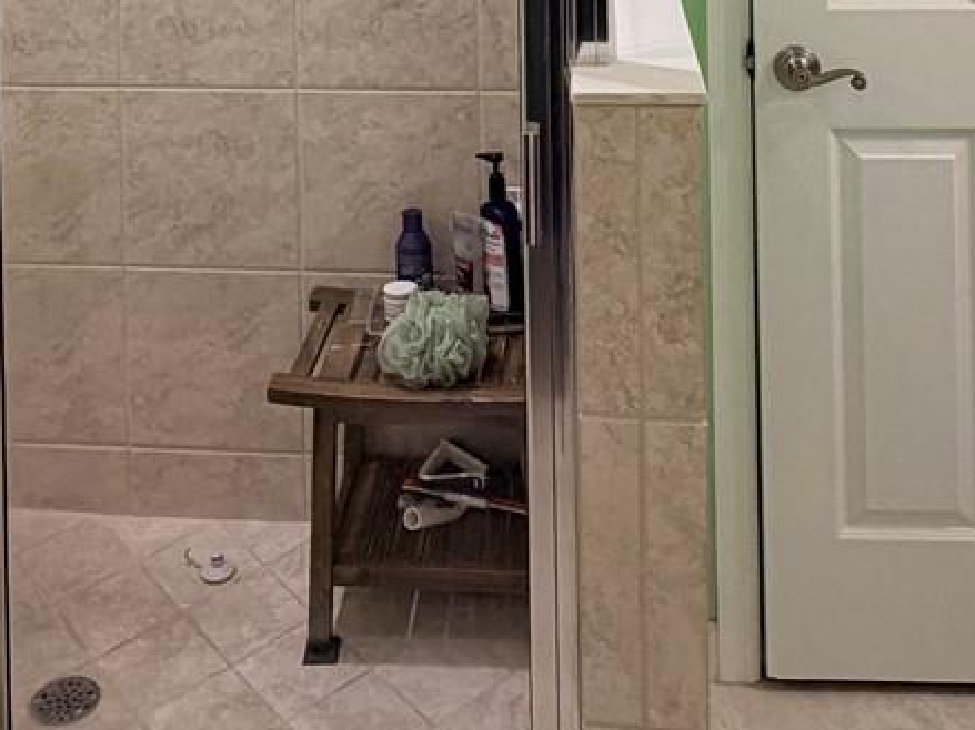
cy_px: -337
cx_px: 440
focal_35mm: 51
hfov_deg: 37.5
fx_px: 1436
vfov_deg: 23.4
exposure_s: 1/60
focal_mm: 2.22
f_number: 2.2
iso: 200
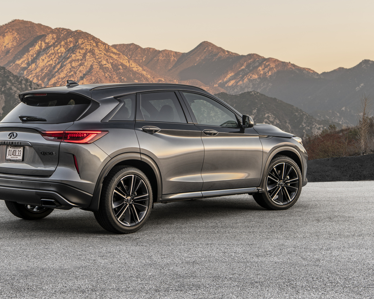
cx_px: 140
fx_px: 819
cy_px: 104
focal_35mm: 74
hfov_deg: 25.6
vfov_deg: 20.6
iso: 64
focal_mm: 50
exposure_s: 1/13
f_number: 5
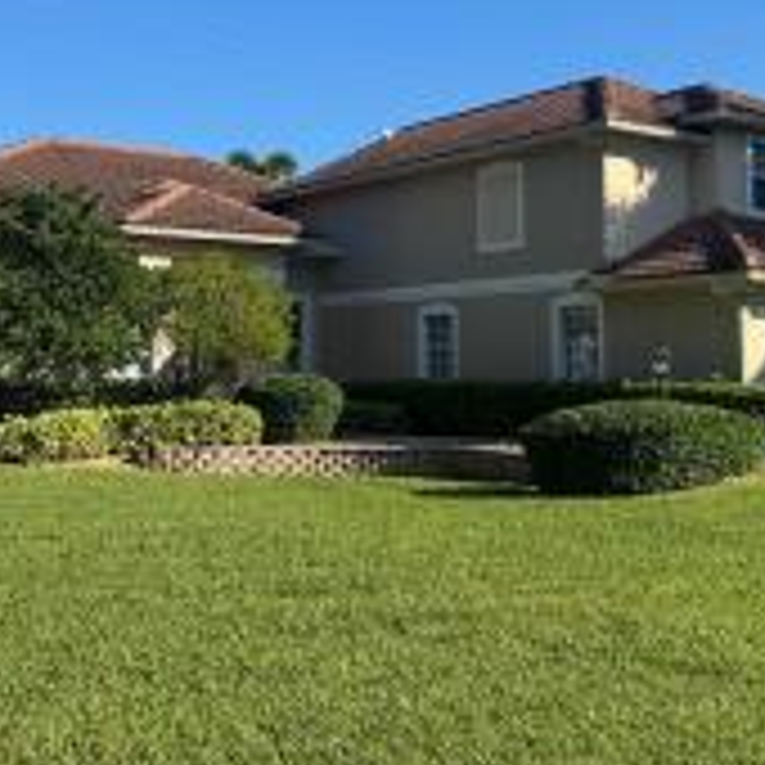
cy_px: 189
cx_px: 423
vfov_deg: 33.3
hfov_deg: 34.0
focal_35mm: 50
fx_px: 1250
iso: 80
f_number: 1.78
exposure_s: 1/3597
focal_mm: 6.76
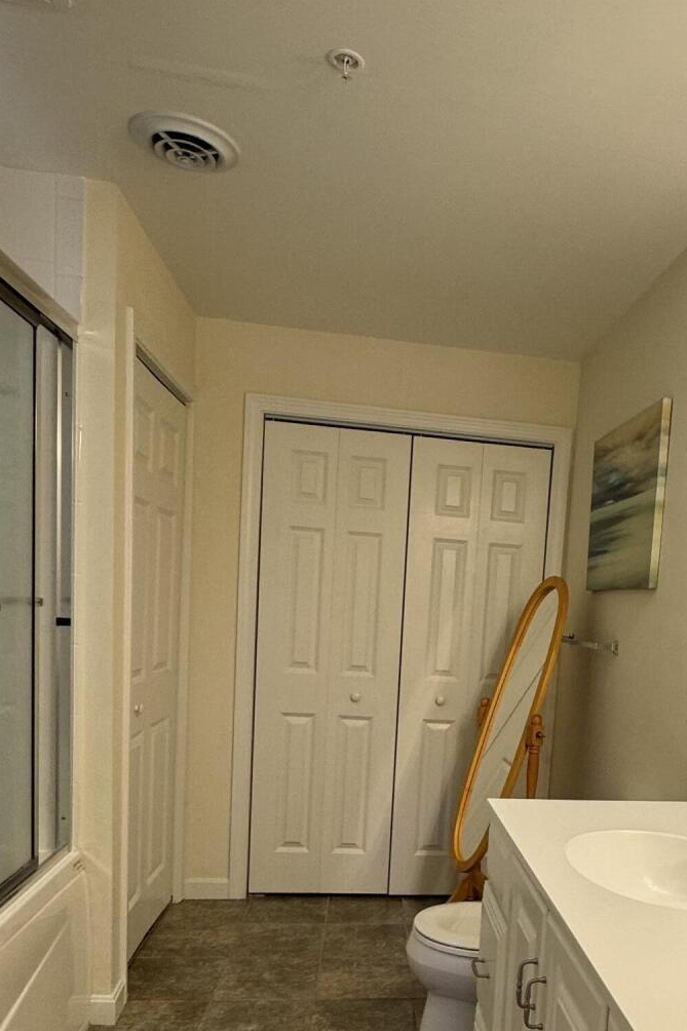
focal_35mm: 29
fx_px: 830
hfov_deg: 43.7
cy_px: 694
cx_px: 503
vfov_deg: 62.0
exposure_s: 1/120
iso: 125
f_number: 2.2
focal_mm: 2.22
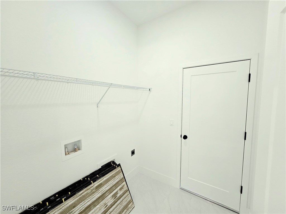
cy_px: 107
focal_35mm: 13
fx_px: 107
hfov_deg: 106.2
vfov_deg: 89.9
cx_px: 143
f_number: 2.2
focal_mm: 2.2
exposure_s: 1/100
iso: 160
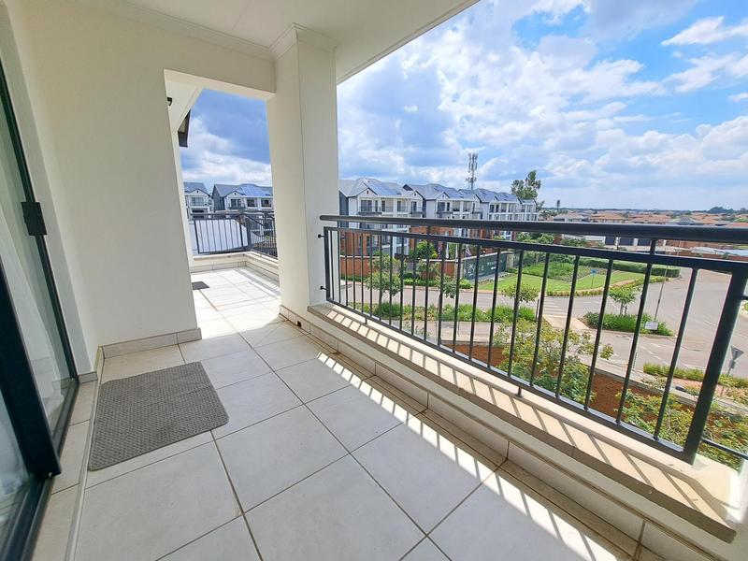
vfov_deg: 89.9
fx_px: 281
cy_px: 280
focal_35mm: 13
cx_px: 374
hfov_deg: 106.2
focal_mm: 1.74
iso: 50
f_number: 2.2
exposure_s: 1/1299
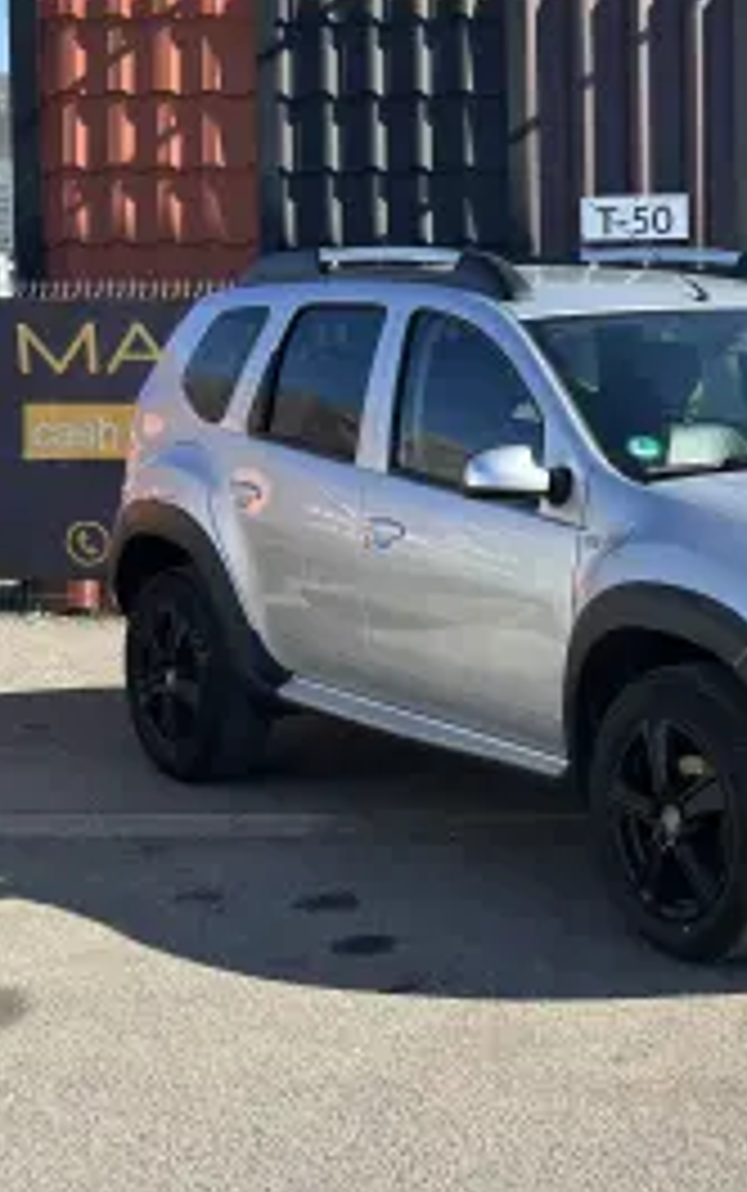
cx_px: 734
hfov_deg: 18.4
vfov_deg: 29.8
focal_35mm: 69
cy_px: 589
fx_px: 2244
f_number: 1.78
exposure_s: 1/2976
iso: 100
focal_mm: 6.86
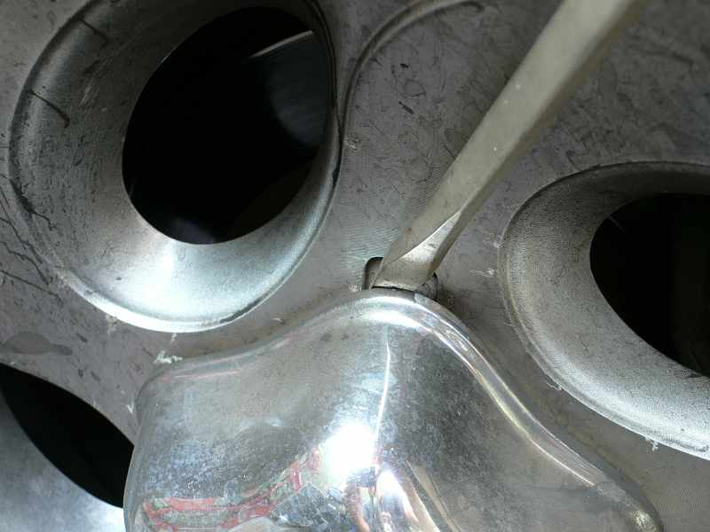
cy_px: 266
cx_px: 355
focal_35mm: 34
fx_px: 697
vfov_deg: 41.8
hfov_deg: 54.0
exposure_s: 1/30
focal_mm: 6.3
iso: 100
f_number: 2.8
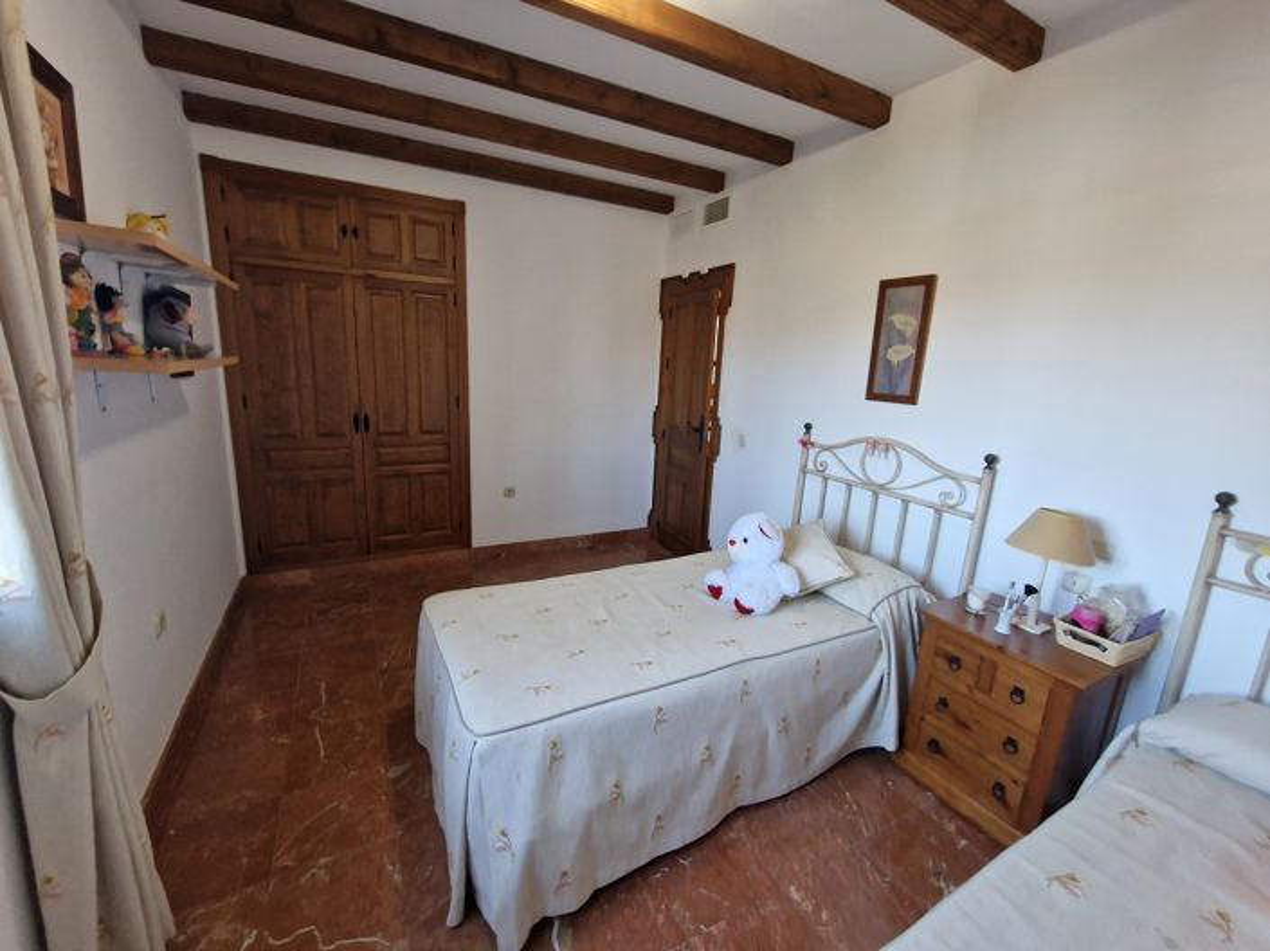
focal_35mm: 13
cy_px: 476
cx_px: 635
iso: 320
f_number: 2.2
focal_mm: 2.2
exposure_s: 1/50
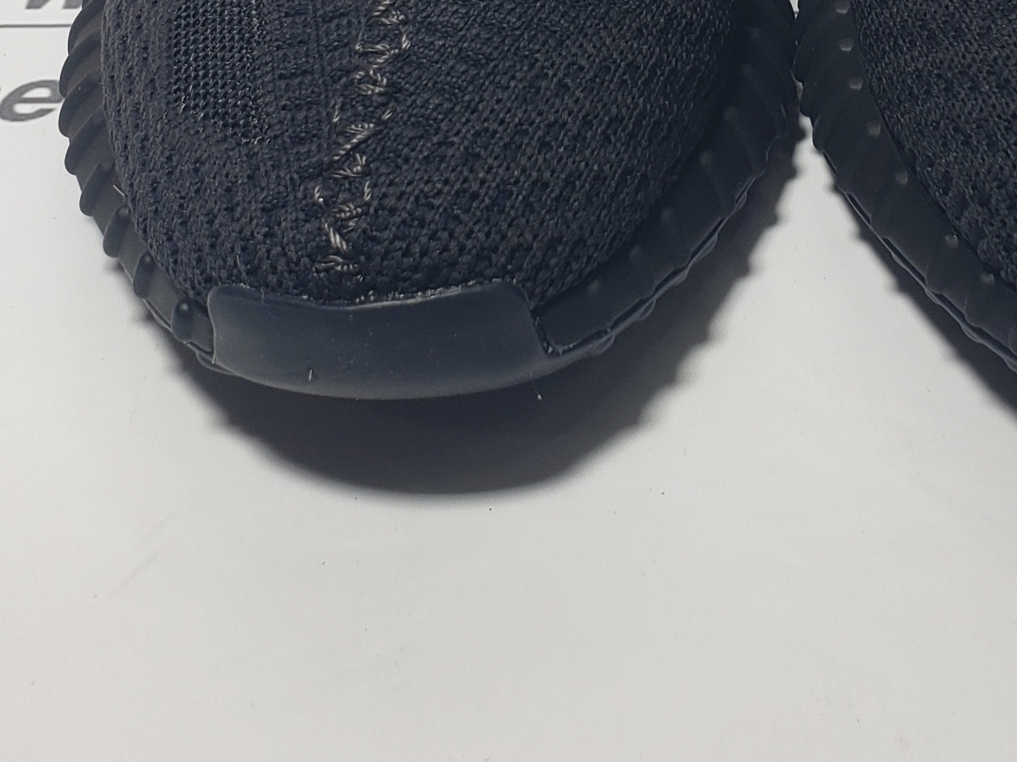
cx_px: 783
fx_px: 2056
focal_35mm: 70
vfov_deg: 20.0
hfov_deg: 27.3
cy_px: -99
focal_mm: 4.3
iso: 50
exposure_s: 1/171
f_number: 2.4
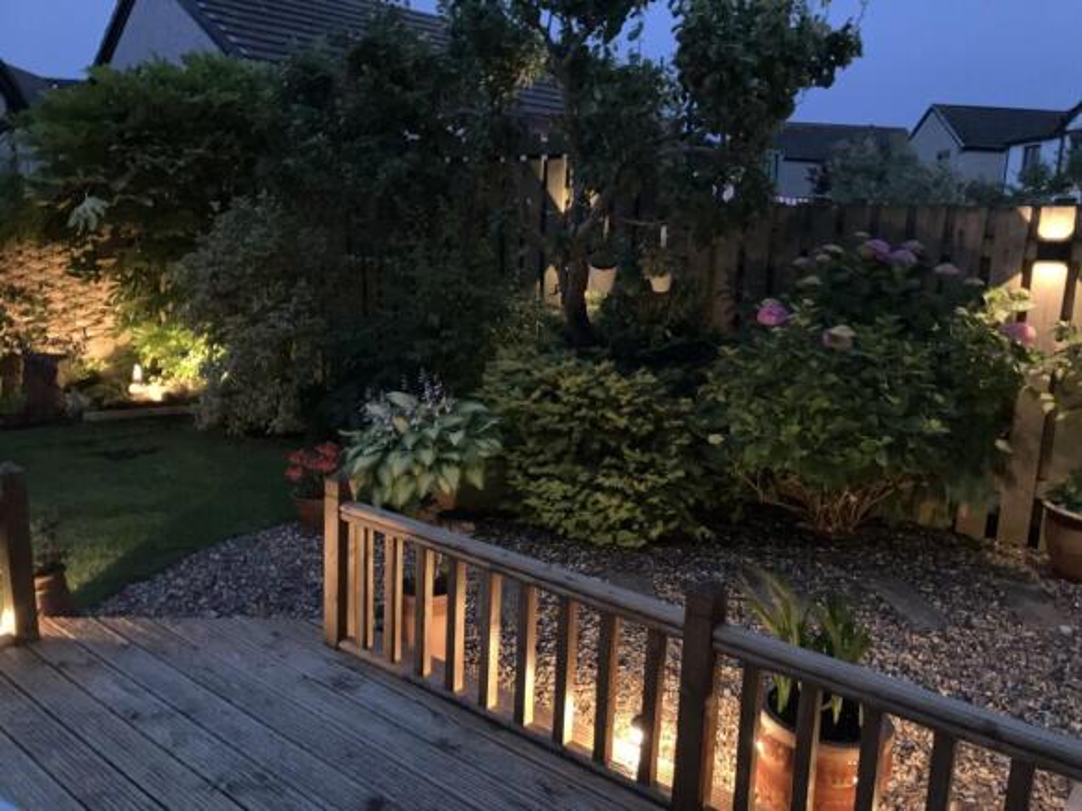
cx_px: 541
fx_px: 875
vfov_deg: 49.7
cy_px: 406
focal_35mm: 28
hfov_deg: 63.5
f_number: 1.8
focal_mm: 3.99
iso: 1000
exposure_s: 1/4
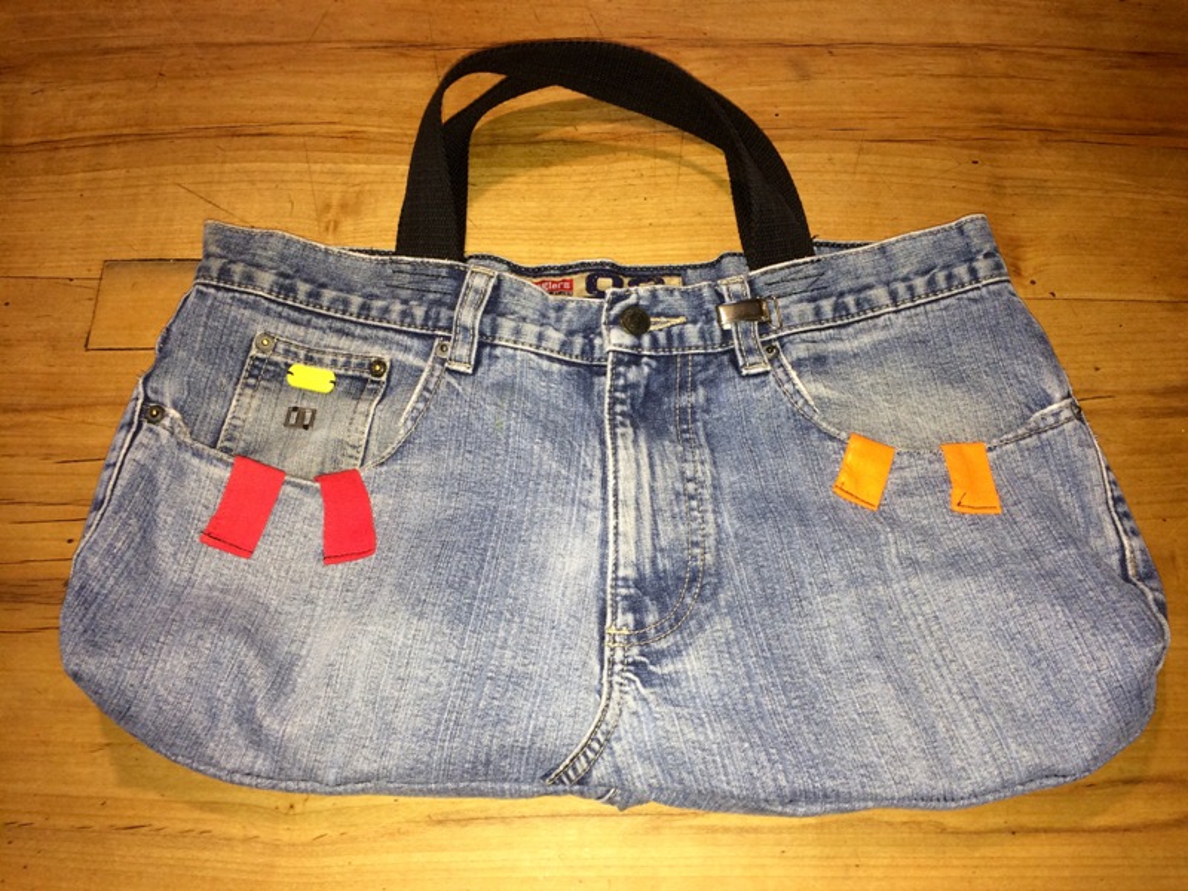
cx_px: 594
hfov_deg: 61.7
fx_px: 995
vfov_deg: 48.2
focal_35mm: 29
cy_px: 446
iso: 80
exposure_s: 1/25
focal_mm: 4.15
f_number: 2.2
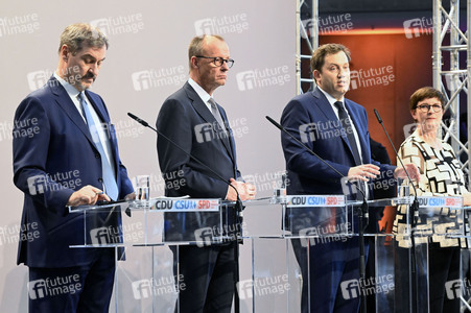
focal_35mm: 170
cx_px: 236
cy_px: 156
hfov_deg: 12.1
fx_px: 2222
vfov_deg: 8.1
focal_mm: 170
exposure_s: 1/640
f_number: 6.3
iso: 12800
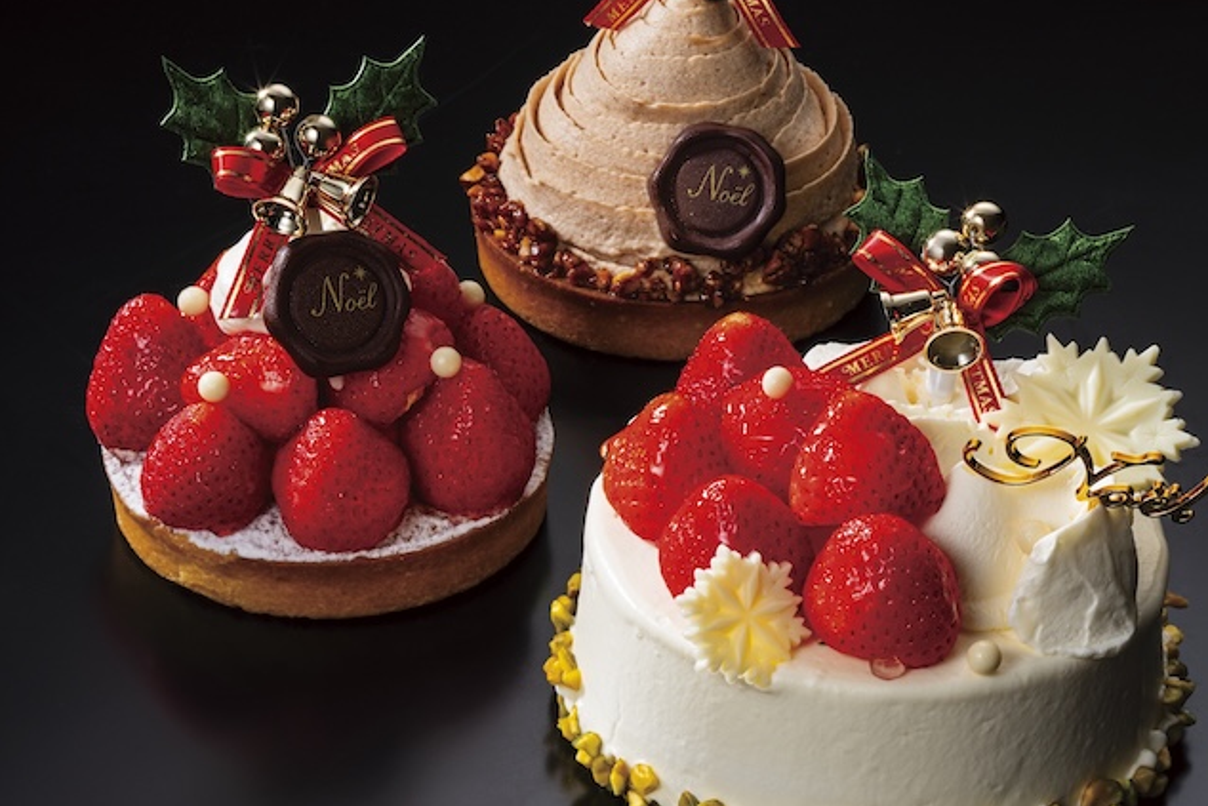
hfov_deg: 14.4
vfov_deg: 9.7
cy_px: 348
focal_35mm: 142
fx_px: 4766
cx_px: 646
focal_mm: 90
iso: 200
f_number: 20
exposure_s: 1/125
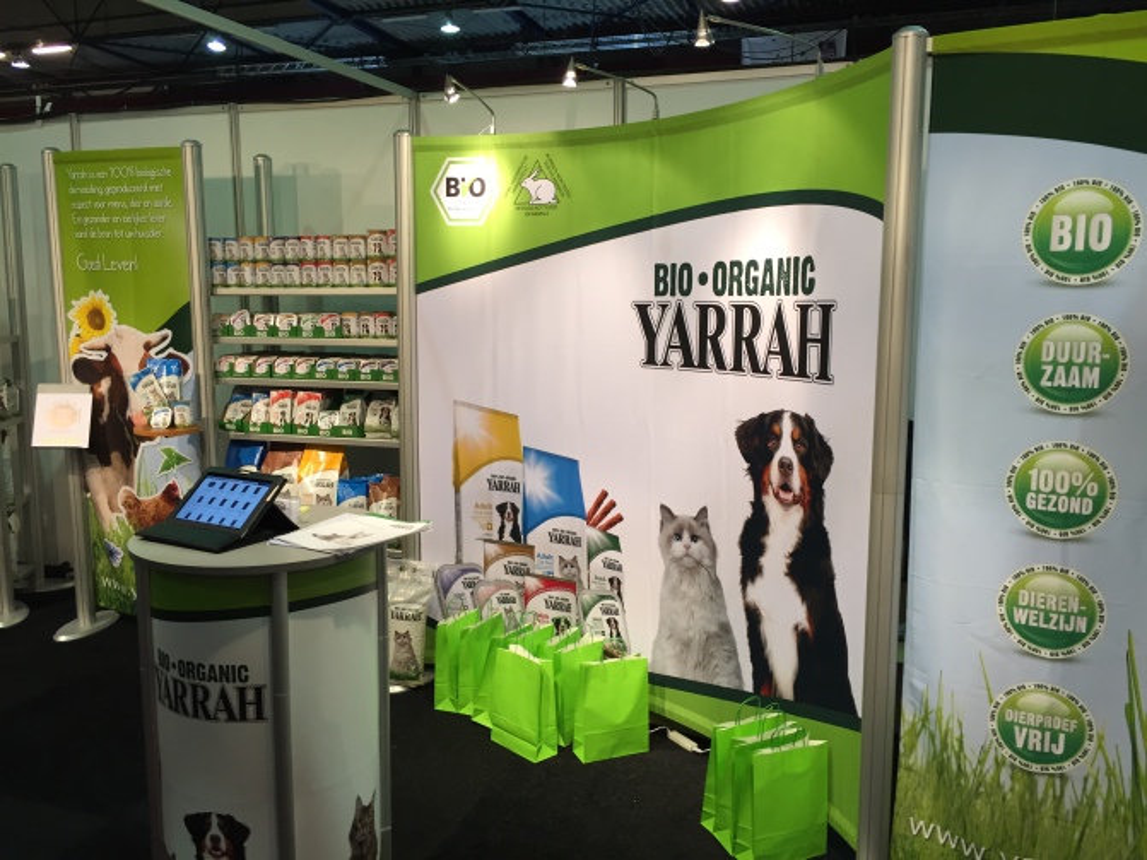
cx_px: 574
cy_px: 430
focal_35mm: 29
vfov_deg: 48.2
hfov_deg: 61.7
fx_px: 961
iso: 64
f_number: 2.2
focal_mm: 4.15
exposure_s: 1/30
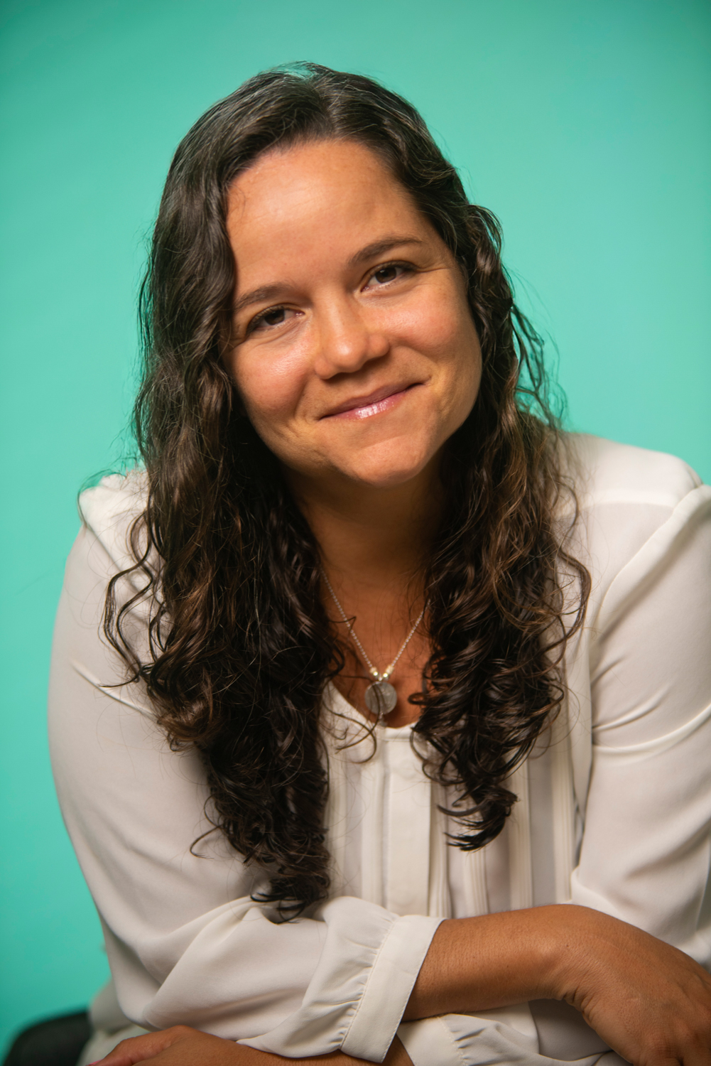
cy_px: 533
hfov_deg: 12.2
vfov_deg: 18.3
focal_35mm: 112
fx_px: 3315
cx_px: 356
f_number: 2.8
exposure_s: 1/160
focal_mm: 112
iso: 250
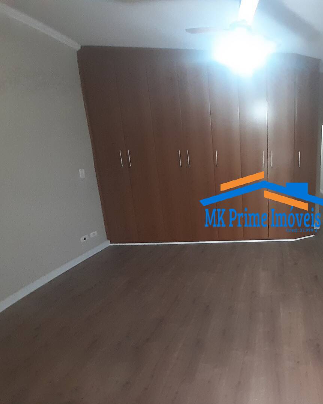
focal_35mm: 17
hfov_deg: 68.6
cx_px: 264
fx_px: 203
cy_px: 202
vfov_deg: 89.6
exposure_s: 1/25
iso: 320
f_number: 2.2
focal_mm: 1.13
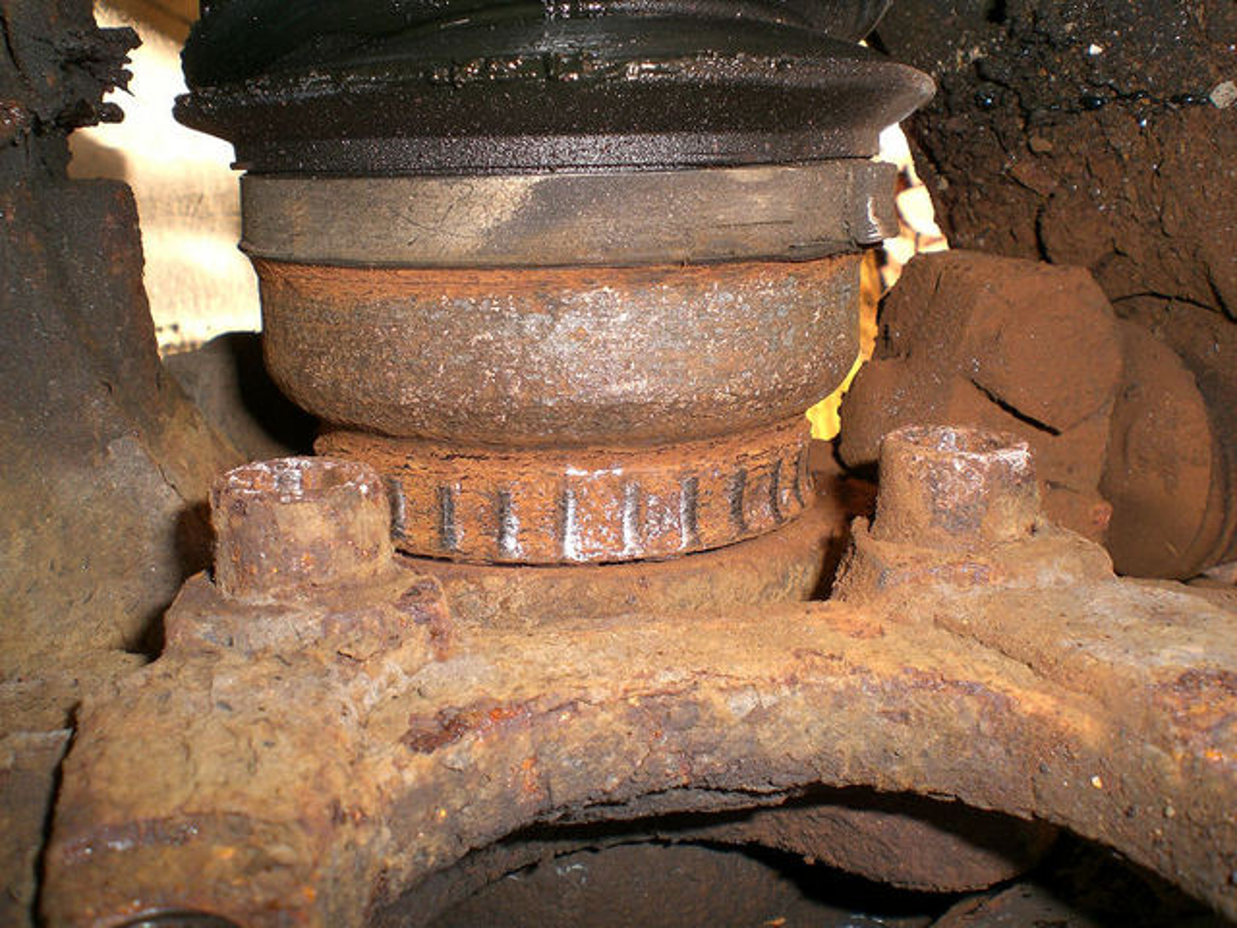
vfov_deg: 37.7
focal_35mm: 38
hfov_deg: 49.0
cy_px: 464
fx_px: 1358
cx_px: 618
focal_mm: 6.3
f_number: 4.4
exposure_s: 1/60
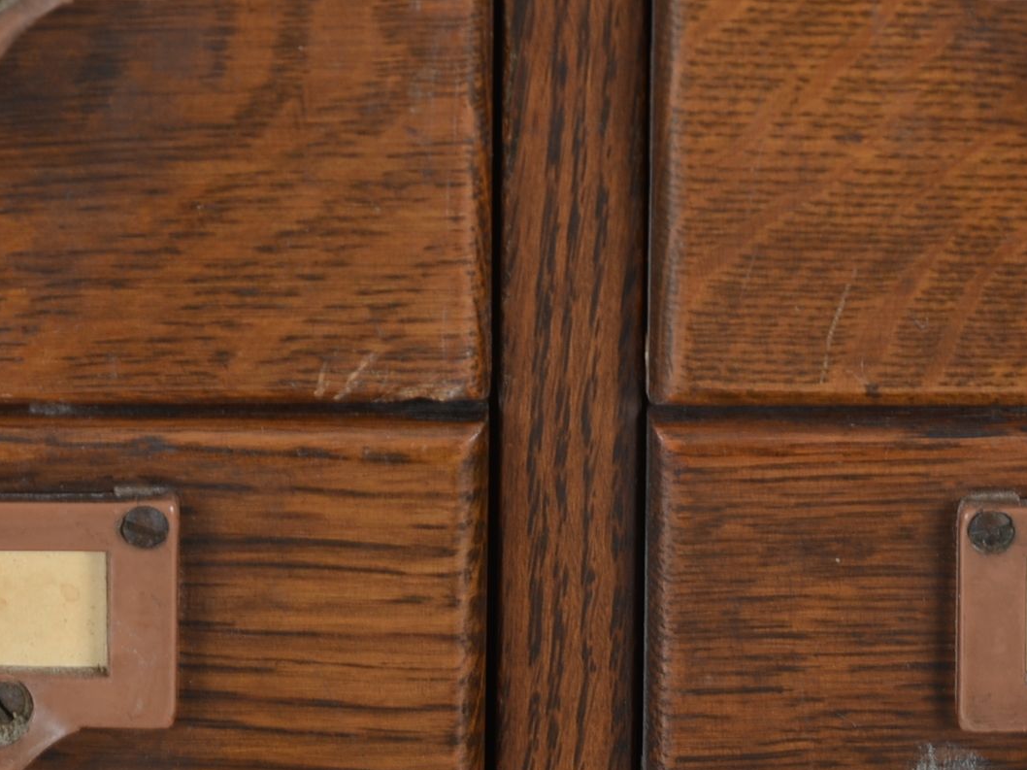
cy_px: 279
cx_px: 603
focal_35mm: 352
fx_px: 10444
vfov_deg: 4.2
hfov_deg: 5.6
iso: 160
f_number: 7.1
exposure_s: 1/60
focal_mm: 105
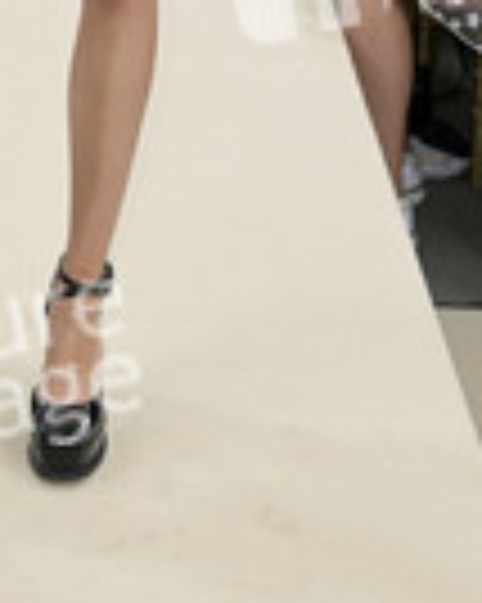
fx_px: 2196
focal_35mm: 123
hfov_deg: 12.4
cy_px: -288
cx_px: 41
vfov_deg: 14.6
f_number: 5.6
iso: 500
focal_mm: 44
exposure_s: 1/250
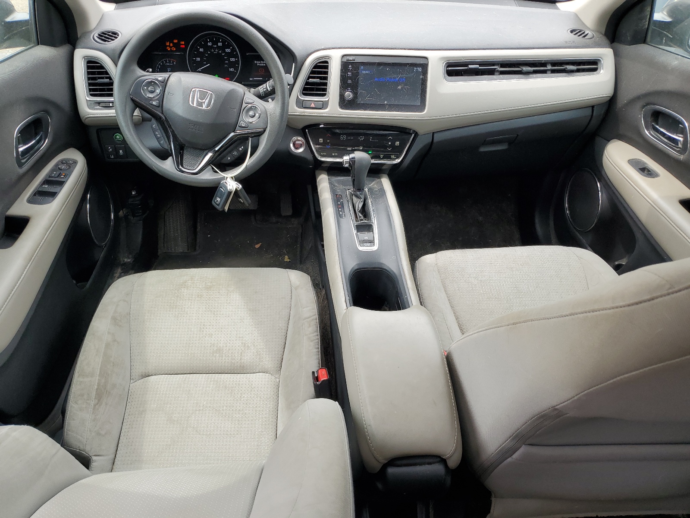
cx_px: 345
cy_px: 259
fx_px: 518
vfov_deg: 53.1
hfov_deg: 67.3
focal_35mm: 26
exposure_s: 1/312
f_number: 1.5
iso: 50
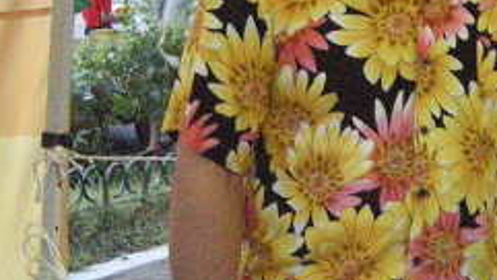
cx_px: 476
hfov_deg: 15.5
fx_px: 1794
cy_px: 78
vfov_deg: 8.9
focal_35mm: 136
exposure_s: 1/49.1
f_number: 3.1
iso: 1600
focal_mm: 10.1
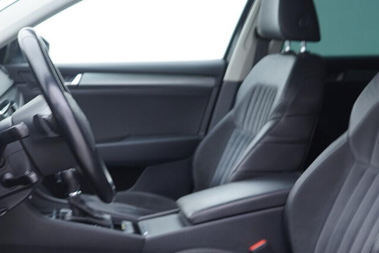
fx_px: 621
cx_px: 197
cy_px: 205
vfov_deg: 22.7
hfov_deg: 33.9
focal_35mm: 59
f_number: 2.8
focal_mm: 24
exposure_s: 1/40
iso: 200
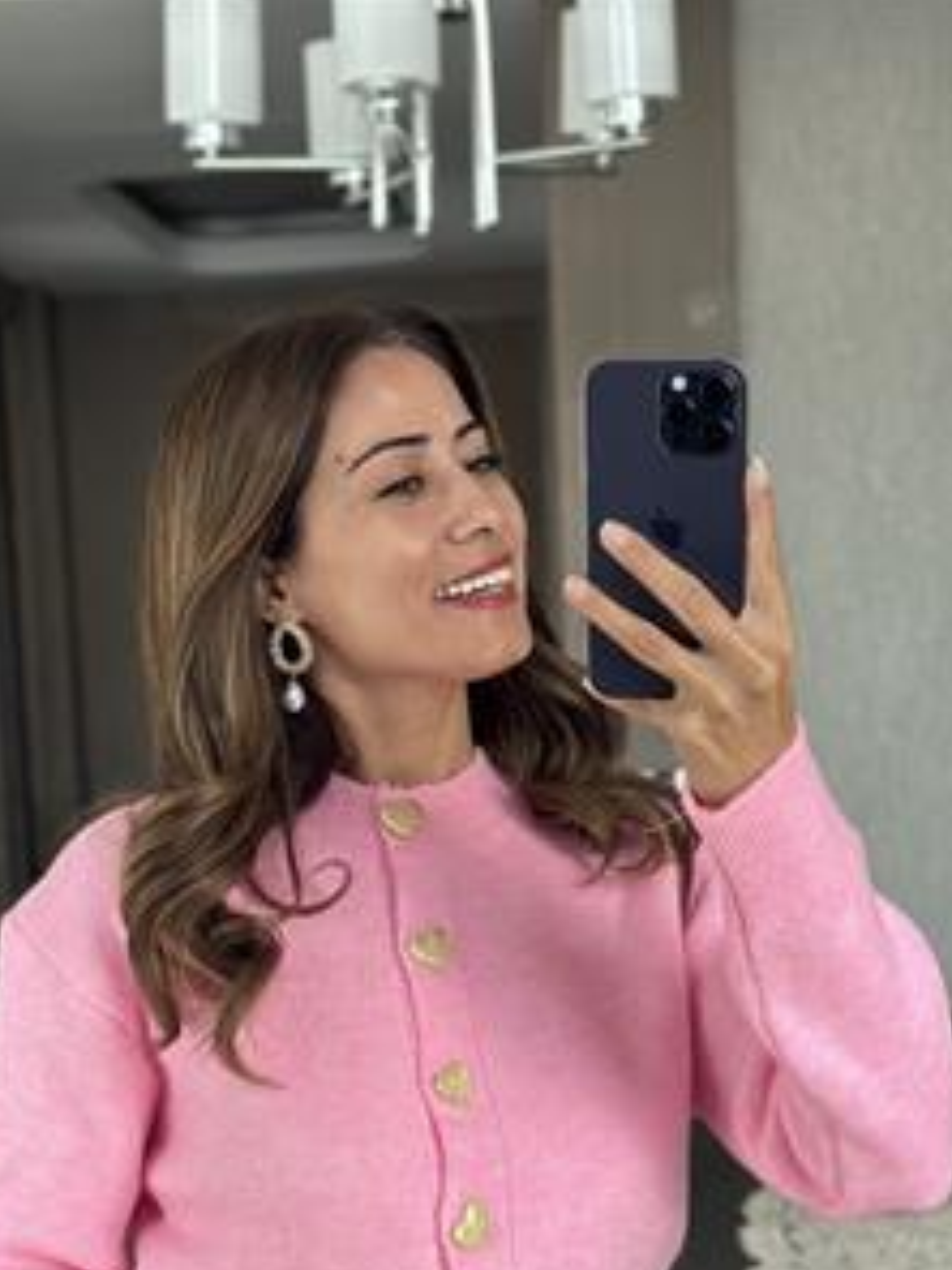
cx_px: 425
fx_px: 3007
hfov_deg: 18.0
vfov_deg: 23.4
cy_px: 1077
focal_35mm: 82
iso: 400
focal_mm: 6.86
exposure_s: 1/55
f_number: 1.78
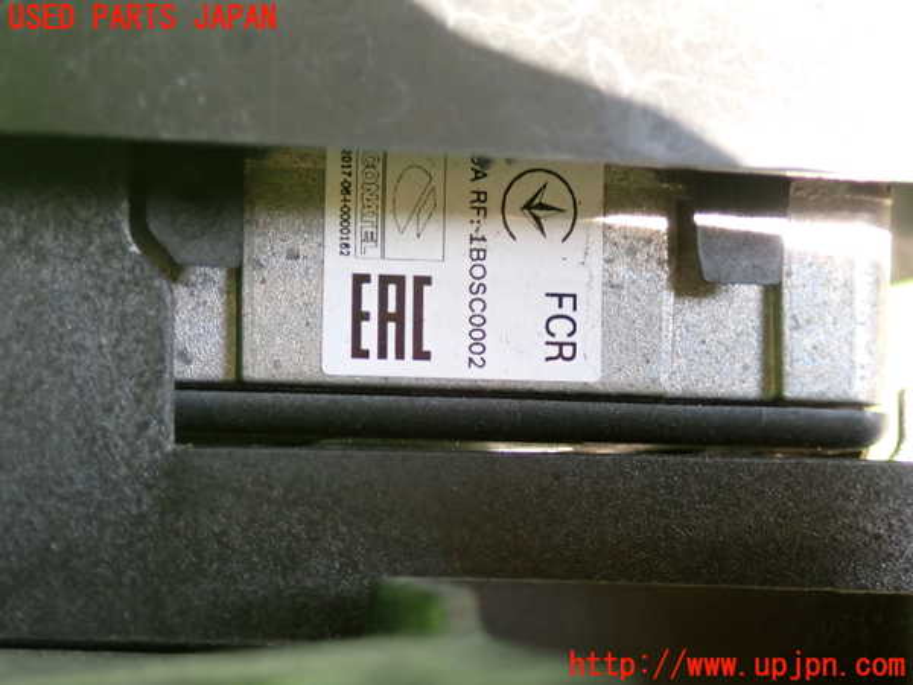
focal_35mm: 77
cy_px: 342
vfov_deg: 19.1
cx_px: 456
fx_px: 2031
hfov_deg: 25.3
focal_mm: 13.65
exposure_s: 1/80
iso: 500
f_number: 4.1
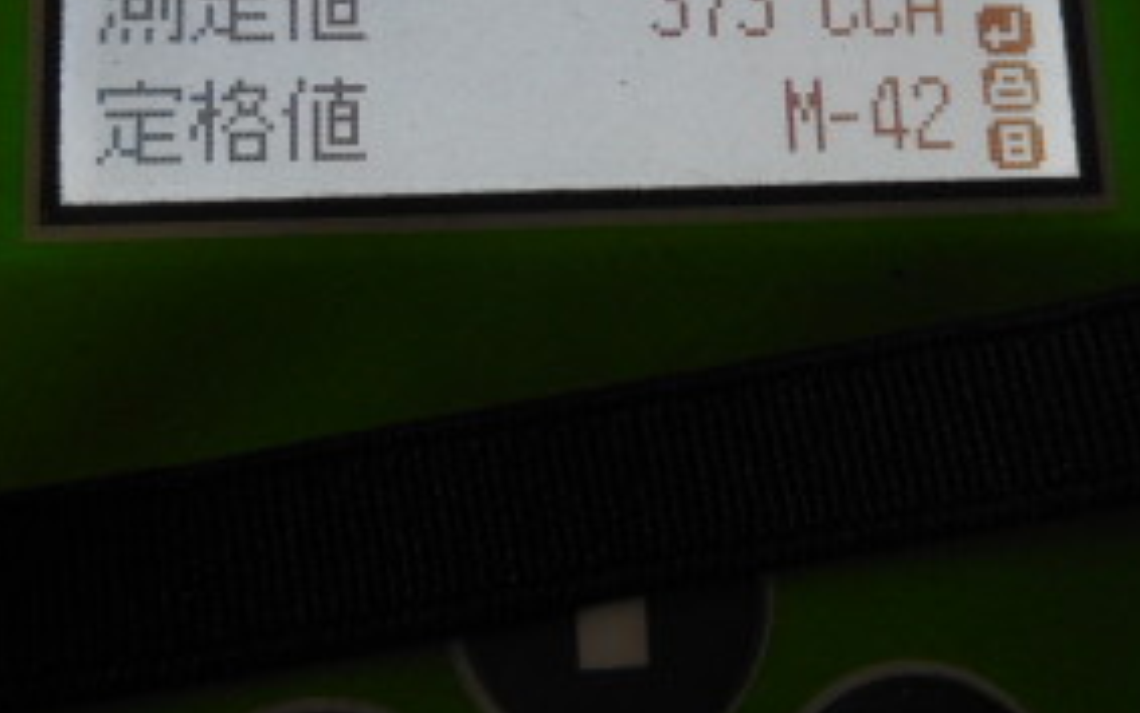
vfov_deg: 20.1
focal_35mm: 62
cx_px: 526
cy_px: -52
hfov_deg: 32.9
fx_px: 1927
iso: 140
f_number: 3.6
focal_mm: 5.5
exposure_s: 1/30
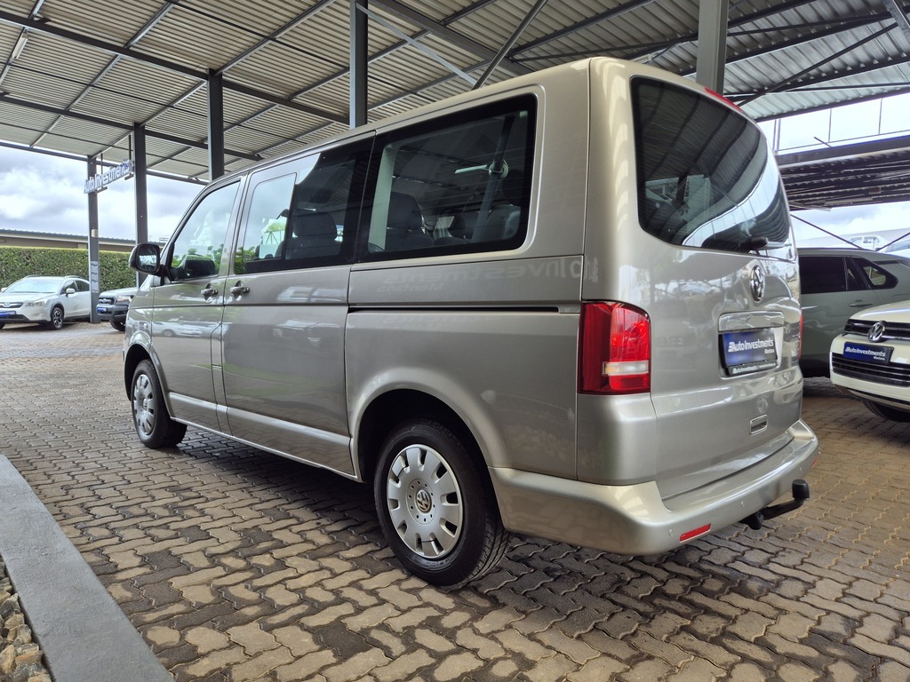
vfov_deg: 58.9
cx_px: 455
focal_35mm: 23
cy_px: 341
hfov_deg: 73.9
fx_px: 605
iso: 25
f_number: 1.8
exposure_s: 1/279
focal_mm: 5.4
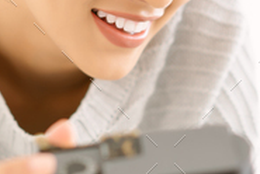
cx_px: 159
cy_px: 9
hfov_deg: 11.7
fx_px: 1266
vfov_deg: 7.8
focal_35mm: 175
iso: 125
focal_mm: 55
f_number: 2.2
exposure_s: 1/250
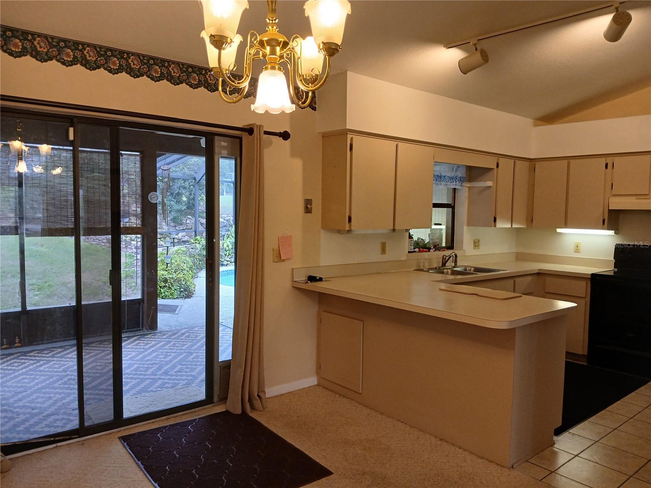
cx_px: 326
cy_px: 244
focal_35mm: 26
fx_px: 489
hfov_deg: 67.3
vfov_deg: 53.1
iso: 125
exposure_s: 1/60
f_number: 1.8
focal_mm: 3.98
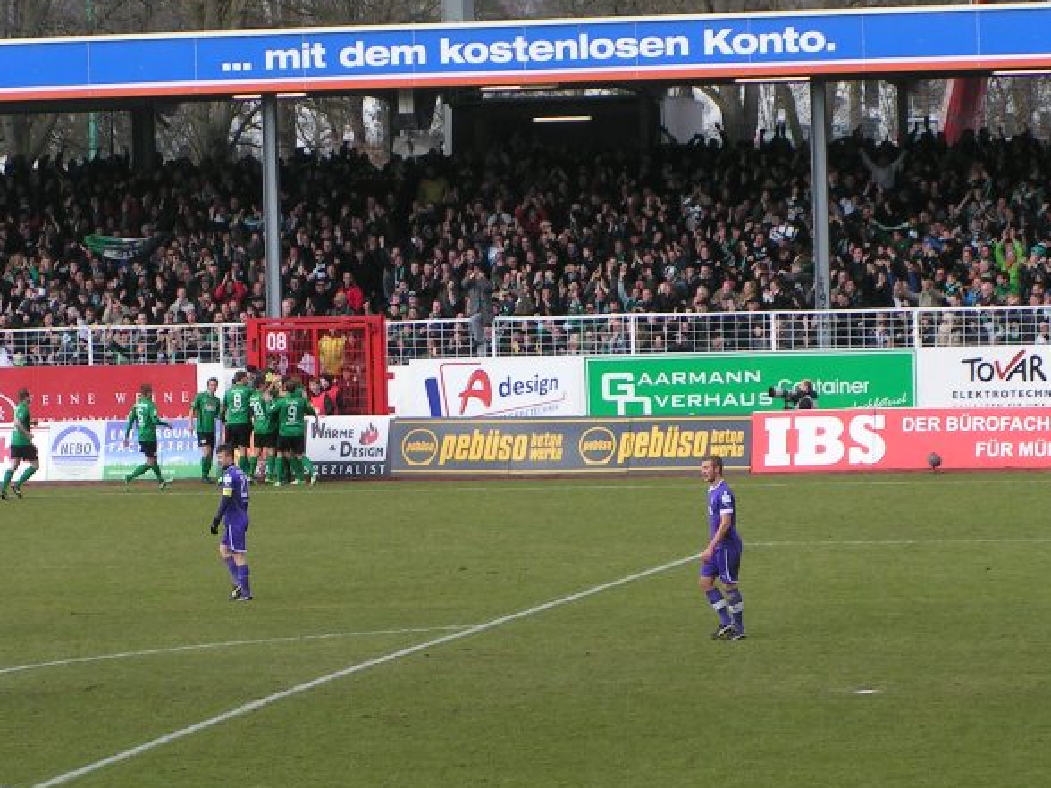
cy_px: 373
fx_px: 5161
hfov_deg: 11.6
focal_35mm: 170
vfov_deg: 8.7
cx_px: 486
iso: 50
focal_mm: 19.1
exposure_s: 1/320
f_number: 5
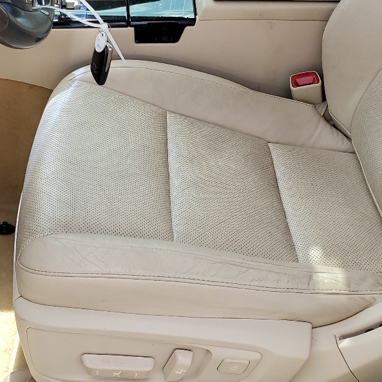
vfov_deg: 26.8
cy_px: 43
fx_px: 774
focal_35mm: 62
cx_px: 148
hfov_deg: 27.6
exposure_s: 1/769
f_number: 1.5
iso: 50
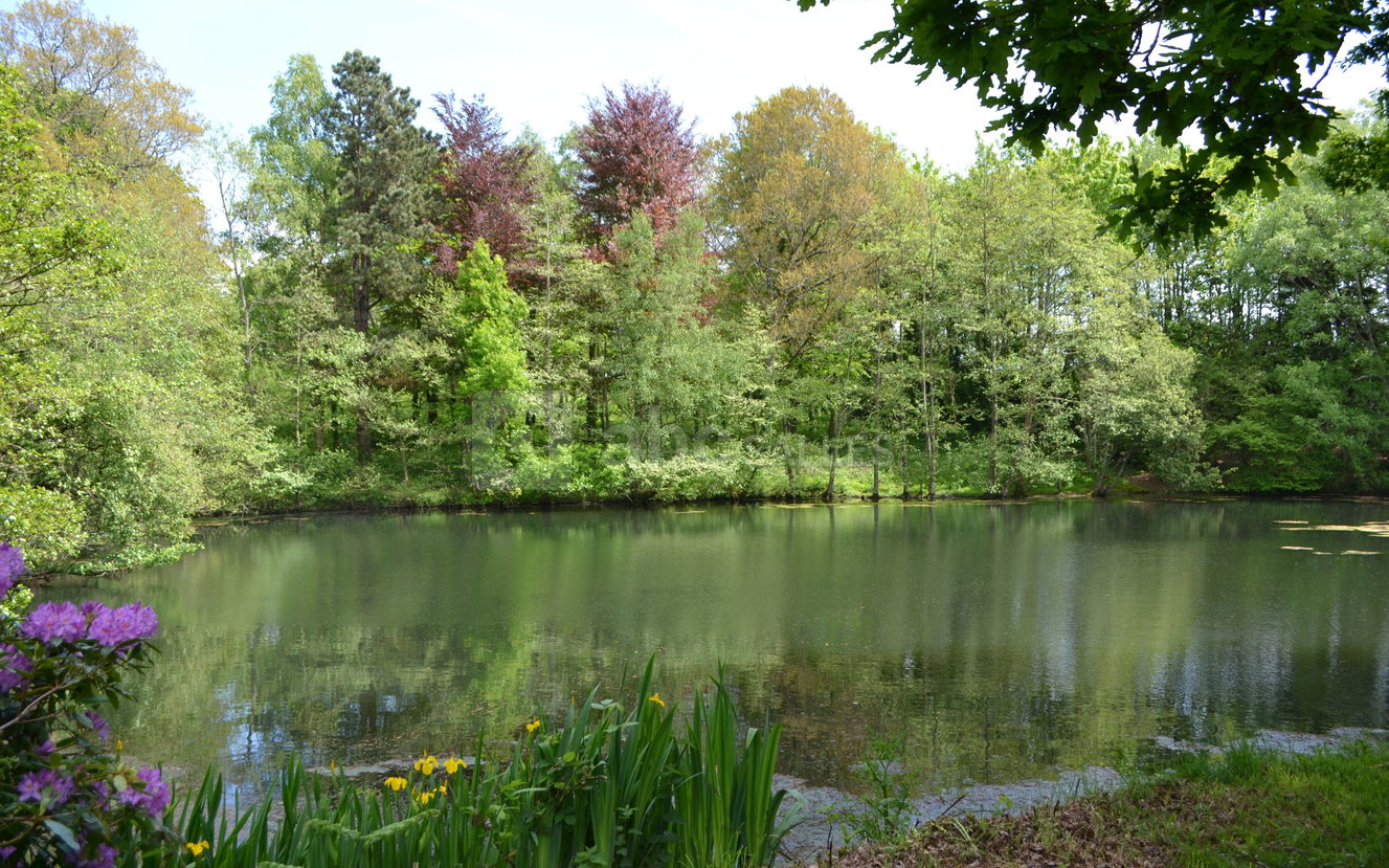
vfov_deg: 44.5
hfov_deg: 66.5
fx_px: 1060
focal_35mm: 28
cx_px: 684
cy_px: 441
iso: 100
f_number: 5.6
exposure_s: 1/125
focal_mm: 18
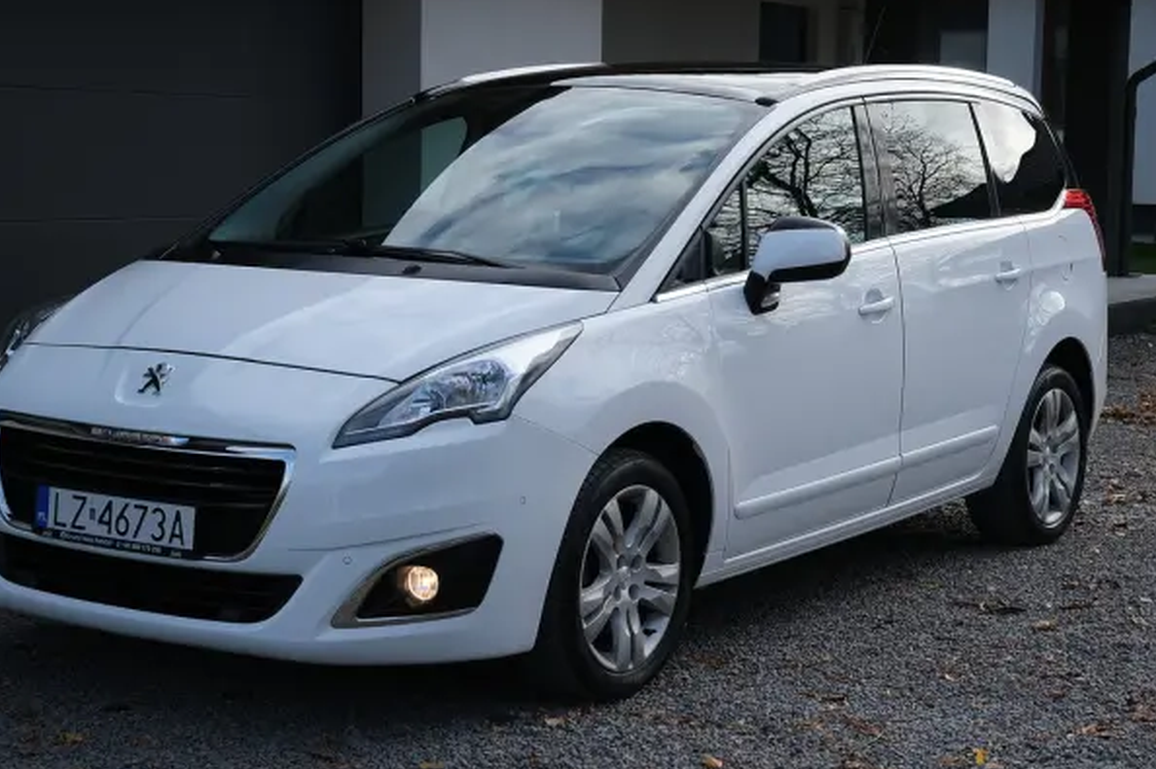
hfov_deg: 29.3
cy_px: 374
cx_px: 553
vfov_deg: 19.7
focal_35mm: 69
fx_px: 2214
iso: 320
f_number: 5.6
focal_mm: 42.5
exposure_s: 1/550
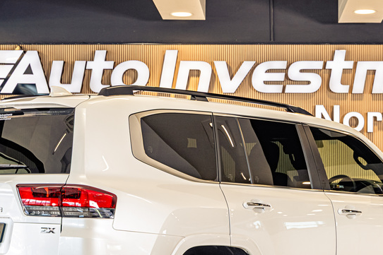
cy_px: 185
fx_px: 1064
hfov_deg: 20.4
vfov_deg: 13.6
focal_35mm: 100
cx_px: 248
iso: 500
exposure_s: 1/125
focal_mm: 53
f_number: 4
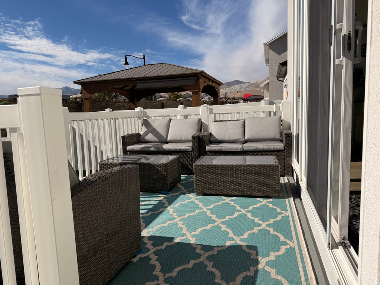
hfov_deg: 71.6
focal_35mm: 24
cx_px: 190
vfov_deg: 56.8
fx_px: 263
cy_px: 142
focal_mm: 6.76
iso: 80
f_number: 1.78
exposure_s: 1/10309
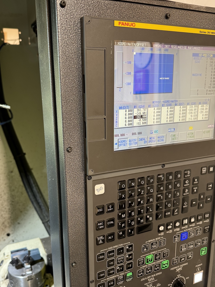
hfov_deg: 47.9
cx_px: 86
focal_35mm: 29
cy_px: 150
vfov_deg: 61.6
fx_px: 240
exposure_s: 1/57
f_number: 1.78
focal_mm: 6.76
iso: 250
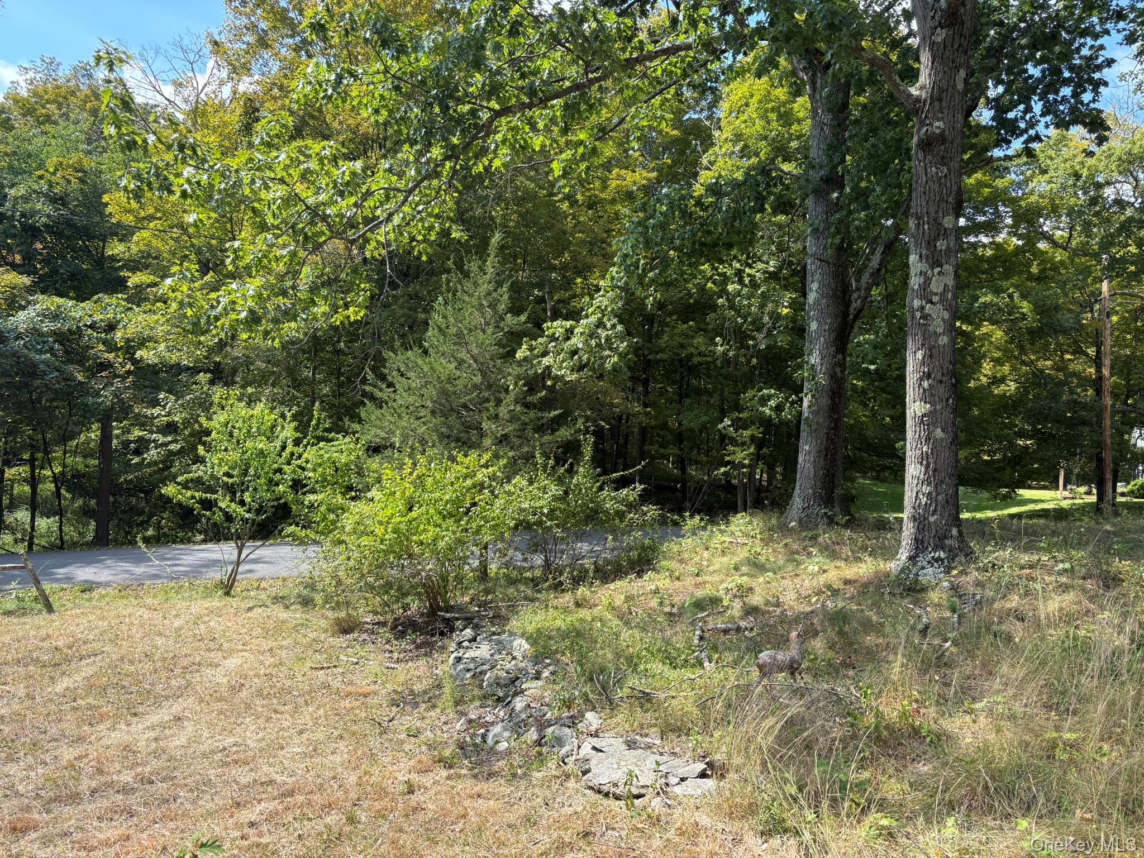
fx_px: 859
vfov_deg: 53.1
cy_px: 429
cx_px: 572
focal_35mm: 26
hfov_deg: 67.3
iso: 50
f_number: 1.6
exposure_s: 1/641
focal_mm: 5.96
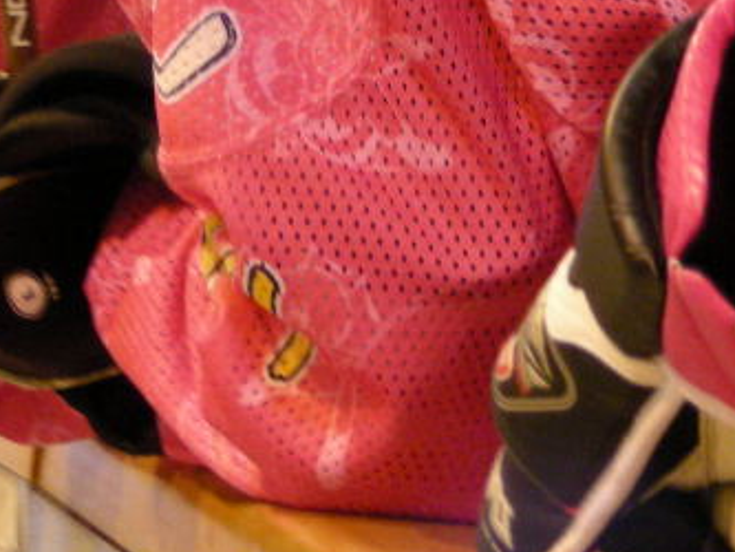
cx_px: -88
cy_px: -181
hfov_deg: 6.5
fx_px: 6457
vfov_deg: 4.9
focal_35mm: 304
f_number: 3.5
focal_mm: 16.5
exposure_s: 1/15
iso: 216
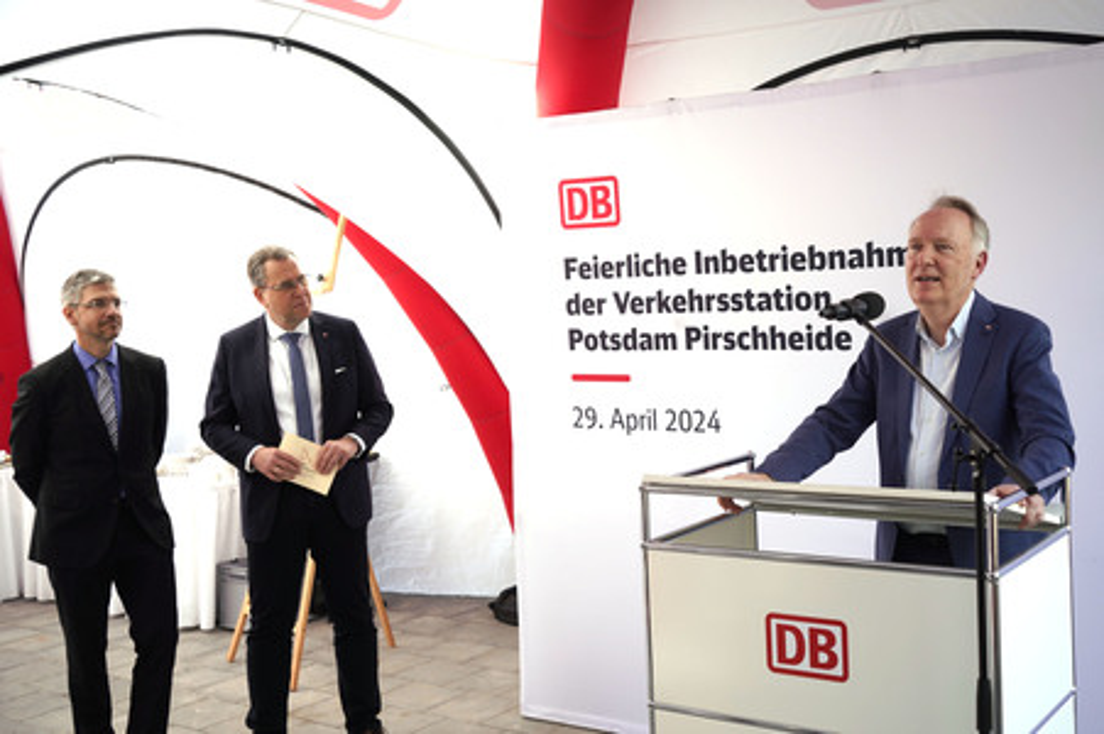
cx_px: 552
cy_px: 367
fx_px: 1195
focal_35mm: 39
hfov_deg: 49.6
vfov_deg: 34.2
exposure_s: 1/200
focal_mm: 39
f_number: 4.5
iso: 160
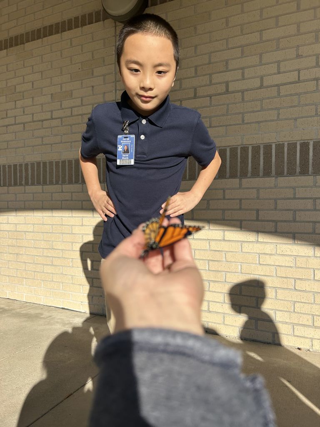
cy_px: 214
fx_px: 320
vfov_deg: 67.3
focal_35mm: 26
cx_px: 160
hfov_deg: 53.1
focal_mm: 5.7
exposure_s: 1/4274
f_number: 1.5
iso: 50
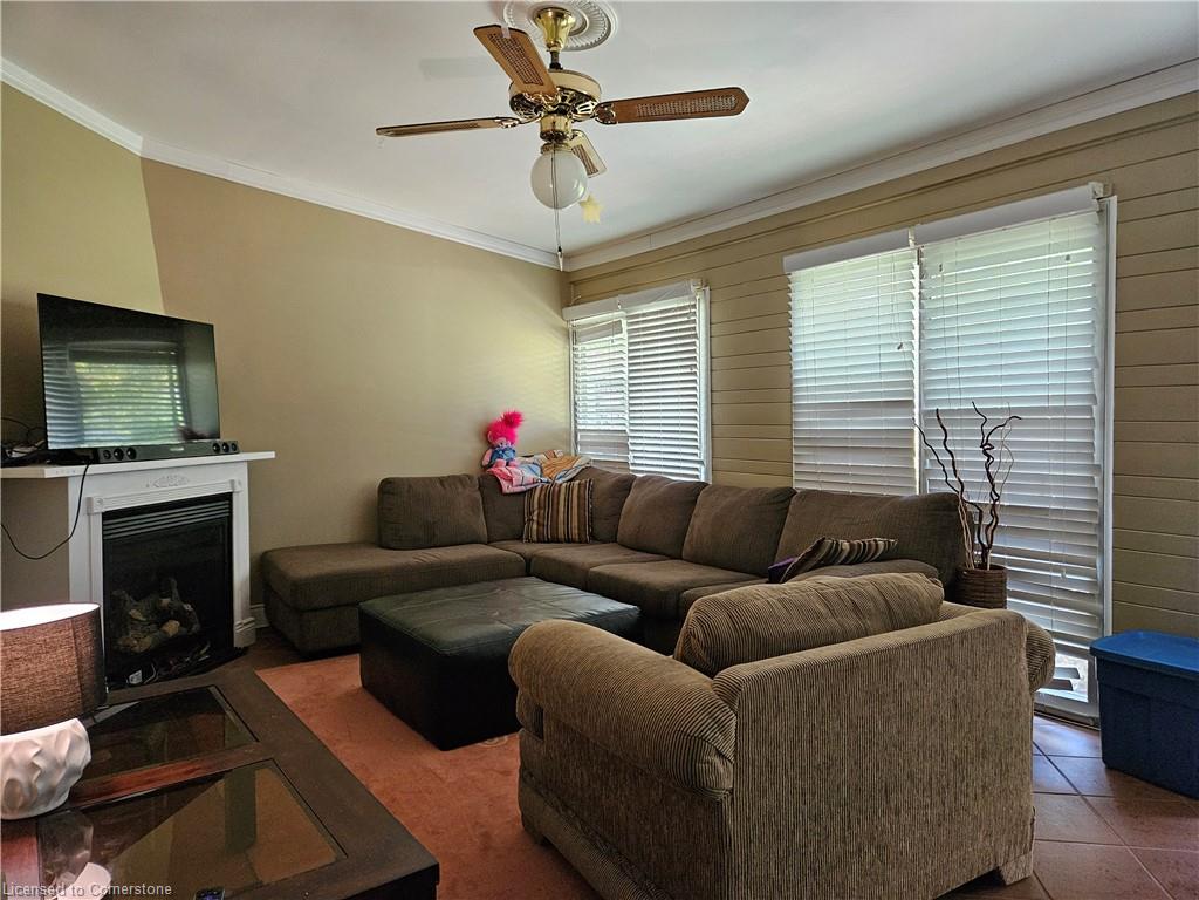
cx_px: 600
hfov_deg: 73.9
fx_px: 797
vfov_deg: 58.9
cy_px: 450
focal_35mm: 23
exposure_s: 1/120
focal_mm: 5.4
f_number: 1.8
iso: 500
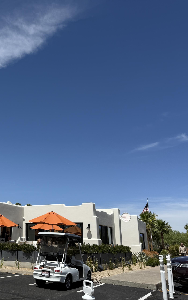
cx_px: 21
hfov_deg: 35.2
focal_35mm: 34
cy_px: 150
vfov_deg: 56.7
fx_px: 279
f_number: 1.78
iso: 80
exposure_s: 1/7353
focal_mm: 6.76
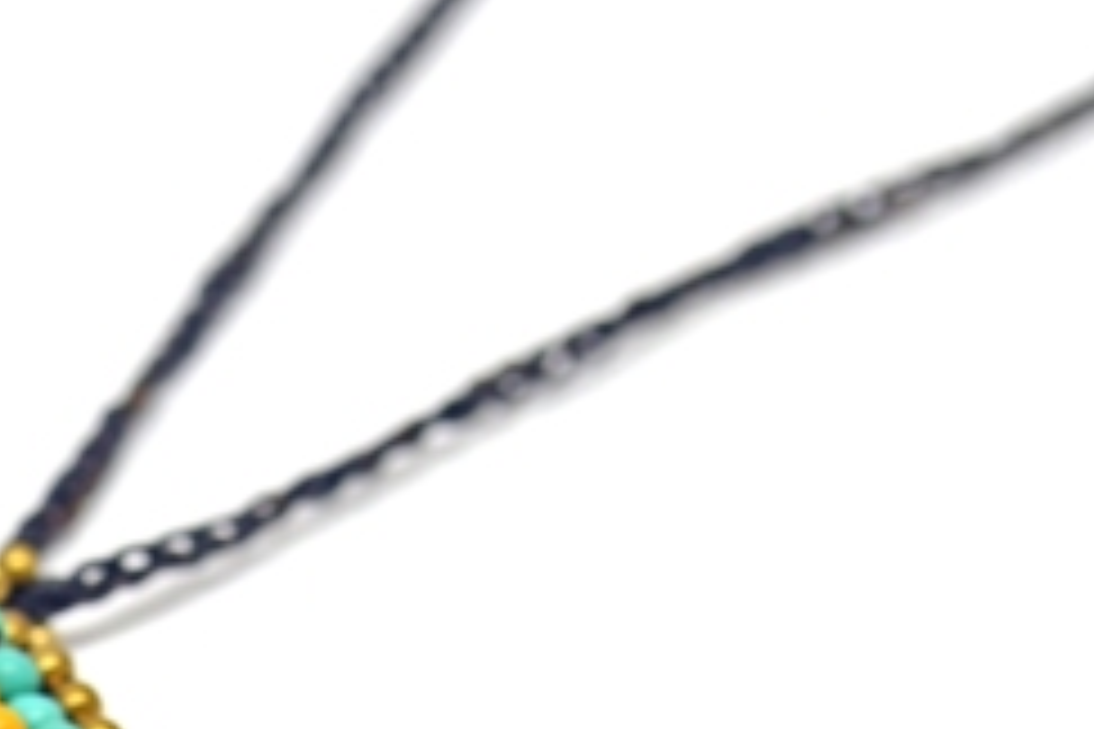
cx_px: -261
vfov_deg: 5.8
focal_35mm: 237
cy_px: 925
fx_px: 7202
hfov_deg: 8.6
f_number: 5
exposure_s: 1/400
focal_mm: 60
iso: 400
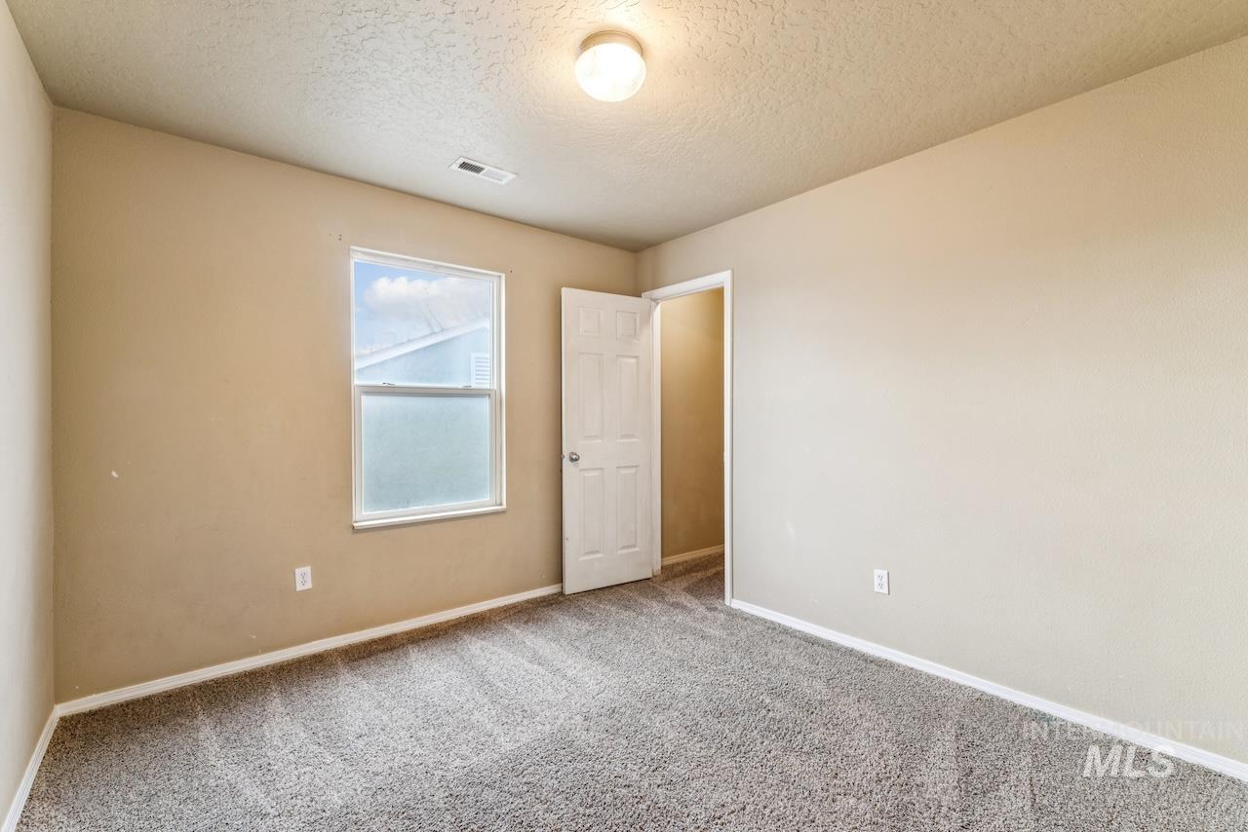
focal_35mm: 16
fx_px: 541
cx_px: 624
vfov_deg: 75.2
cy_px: 416
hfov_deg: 98.2
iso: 400
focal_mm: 15.6
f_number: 13
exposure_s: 1/5
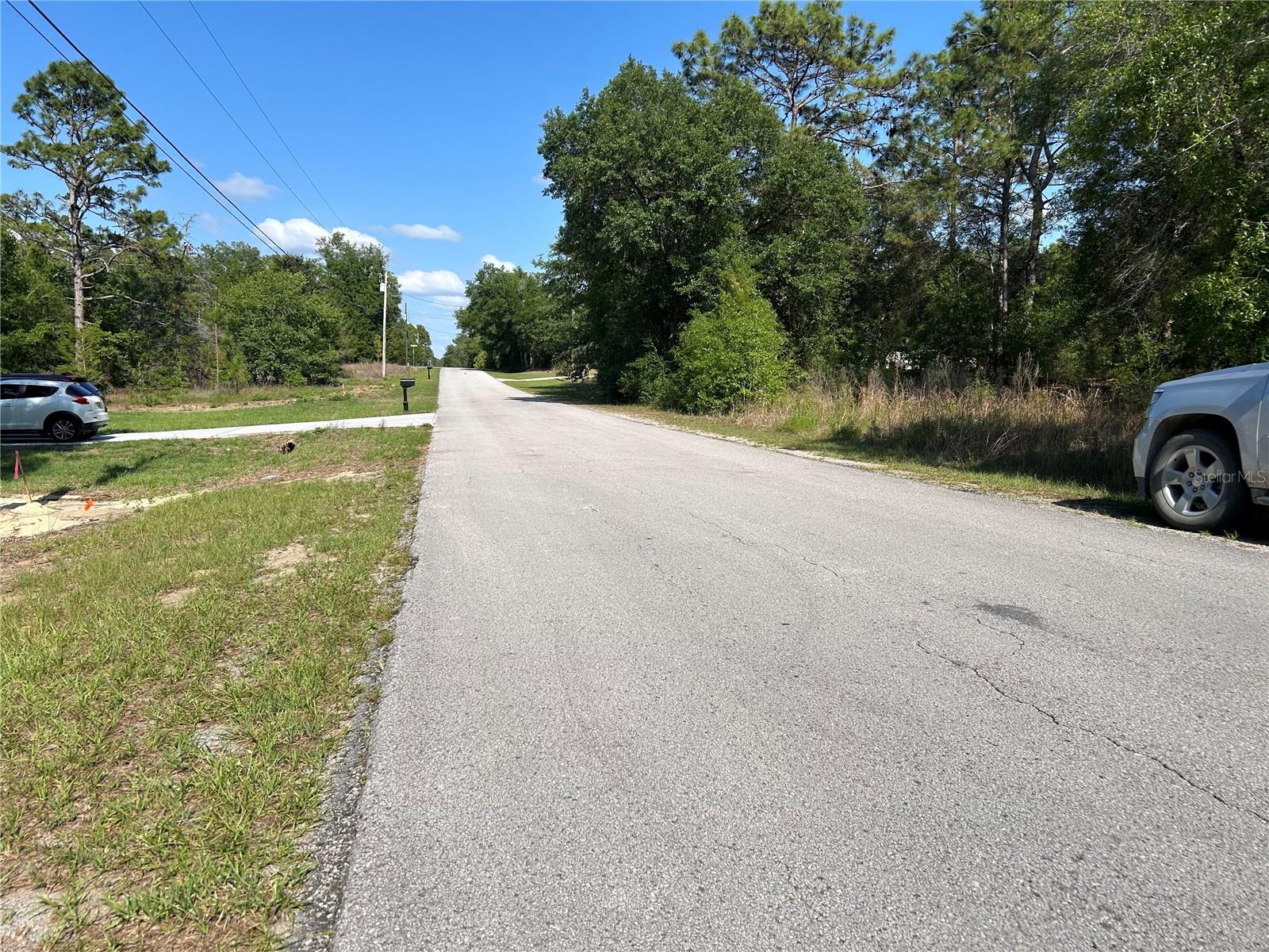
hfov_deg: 67.3
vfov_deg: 53.1
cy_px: 476
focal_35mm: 26
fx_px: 953
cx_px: 634
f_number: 1.5
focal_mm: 5.7
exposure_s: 1/4274
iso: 50
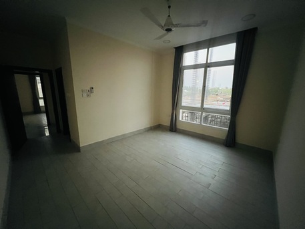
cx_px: 152
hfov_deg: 106.2
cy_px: 114
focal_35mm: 13
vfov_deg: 89.9
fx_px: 115
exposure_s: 1/34
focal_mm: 1.57
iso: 1250
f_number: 1.8
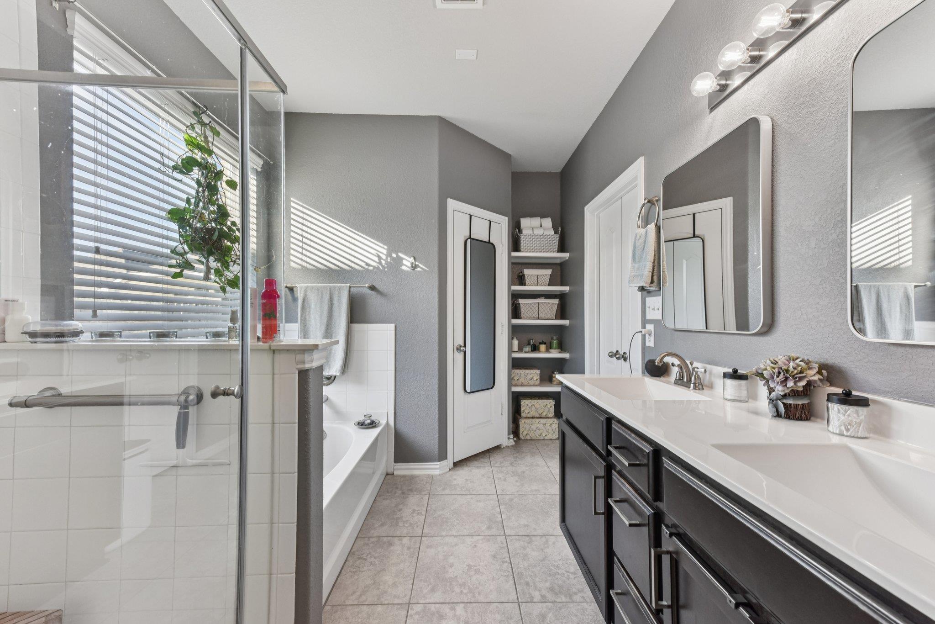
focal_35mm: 14
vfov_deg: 81.2
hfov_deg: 104.2
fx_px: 364
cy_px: 312
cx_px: 468
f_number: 8
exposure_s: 1/30
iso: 400
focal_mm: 14
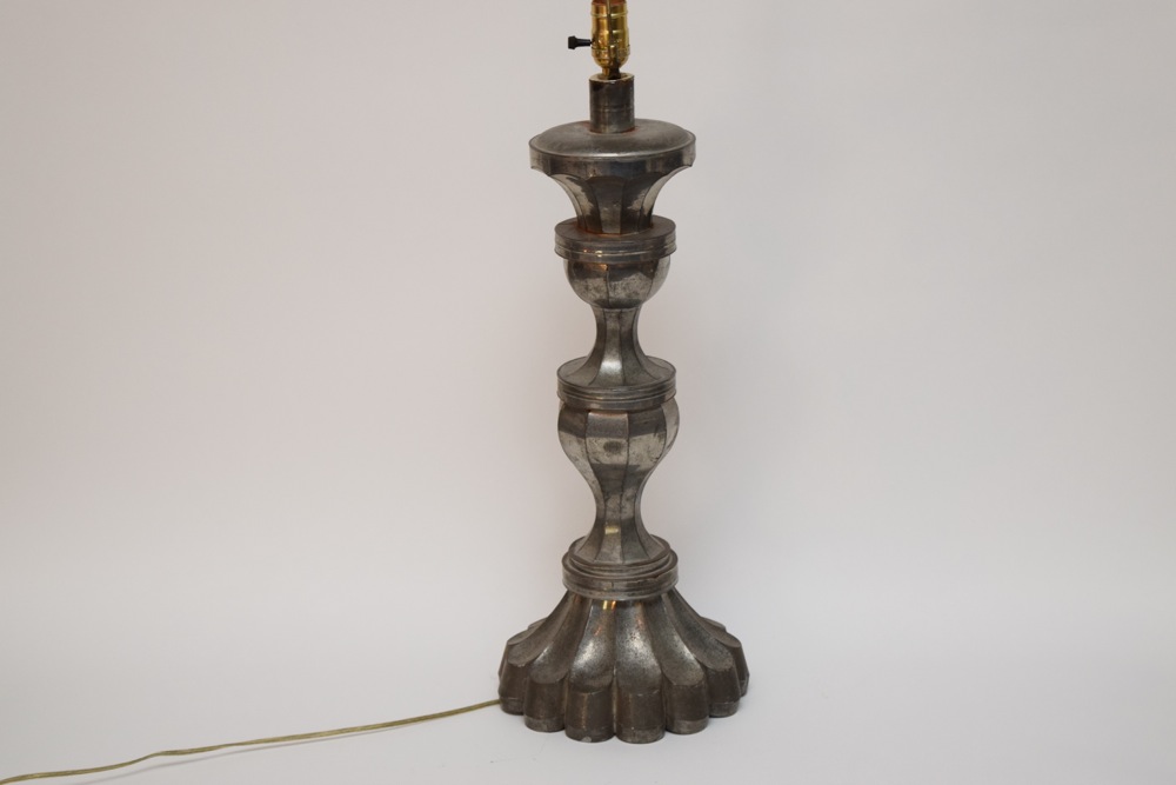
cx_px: 588
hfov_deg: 27.0
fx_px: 2450
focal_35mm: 75
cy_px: 392
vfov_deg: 18.2
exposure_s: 1/100
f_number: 5.6
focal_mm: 50
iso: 800
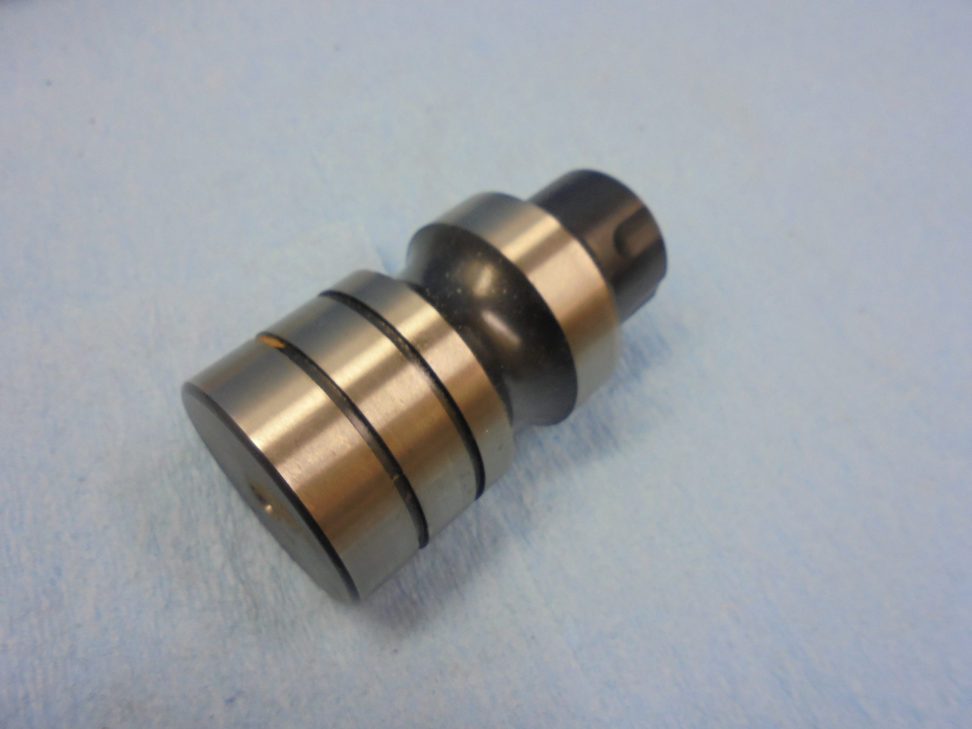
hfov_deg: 67.3
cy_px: 364
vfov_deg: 53.1
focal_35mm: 26
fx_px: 730
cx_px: 486
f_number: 3.5
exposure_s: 1/30
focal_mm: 4.6
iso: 160
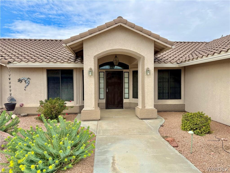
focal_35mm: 24
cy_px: 86
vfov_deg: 56.8
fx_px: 159
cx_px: 115
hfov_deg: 71.6
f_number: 1.78
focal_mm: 6.76
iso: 80
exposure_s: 1/1770
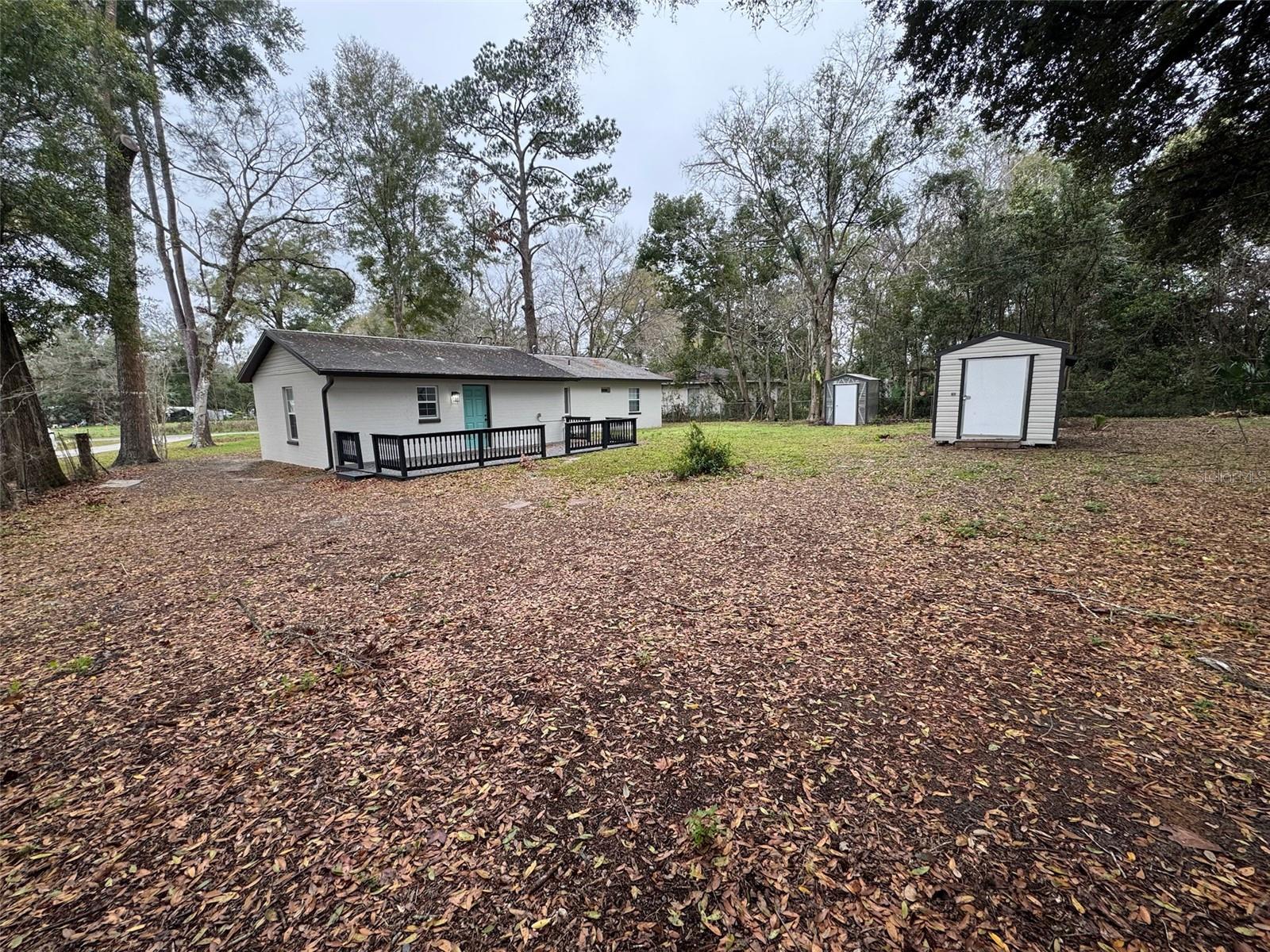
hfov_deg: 102.1
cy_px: 476
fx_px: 514
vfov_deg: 85.7
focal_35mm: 14
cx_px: 635
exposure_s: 1/99
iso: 50
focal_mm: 2.22
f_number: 2.2
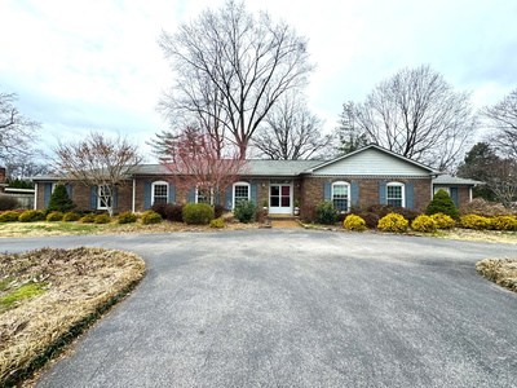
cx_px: 258
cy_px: 194
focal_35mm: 14
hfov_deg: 102.1
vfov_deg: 85.7
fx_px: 209
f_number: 2.2
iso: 50
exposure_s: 1/386
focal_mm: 2.22
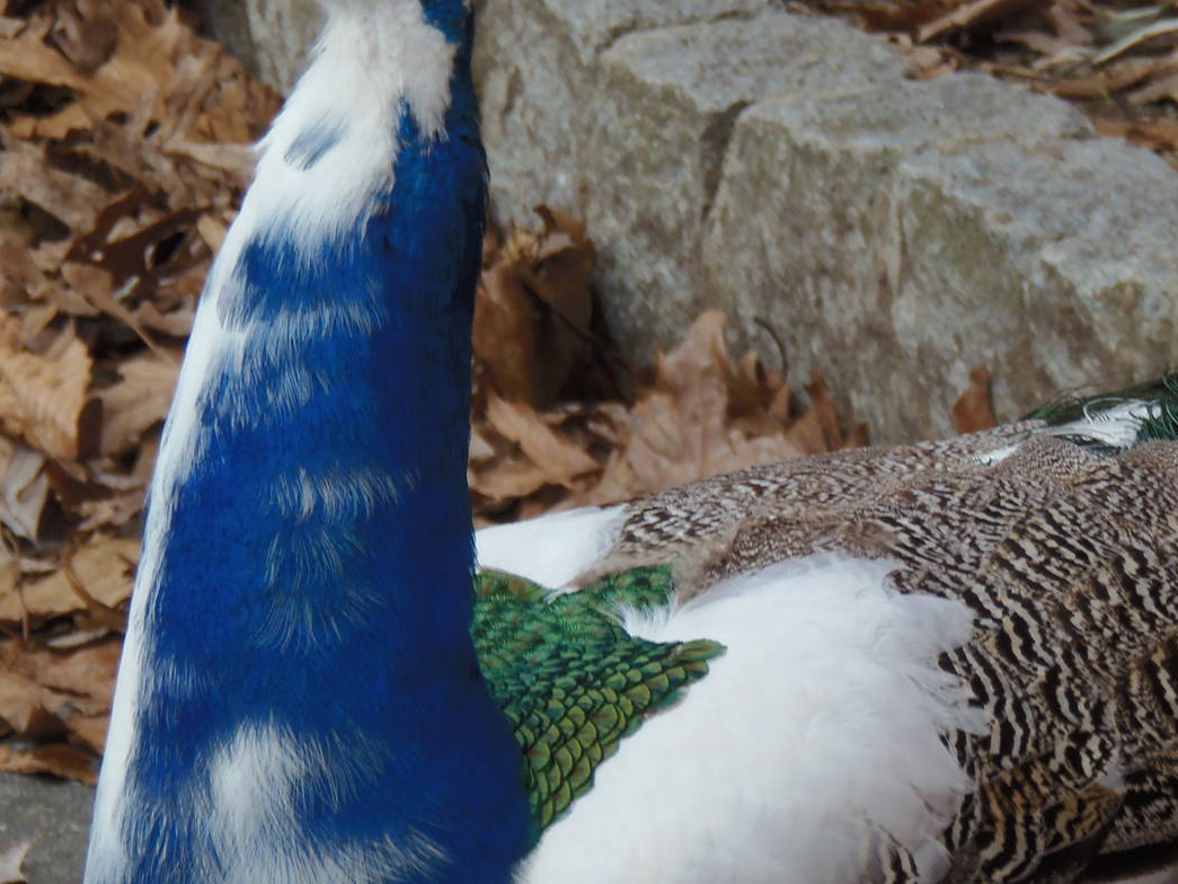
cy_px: 316
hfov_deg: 4.6
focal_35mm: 427
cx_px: 486
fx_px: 14533
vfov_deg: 3.5
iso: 64
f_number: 5.2
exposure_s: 1/160
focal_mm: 51.7
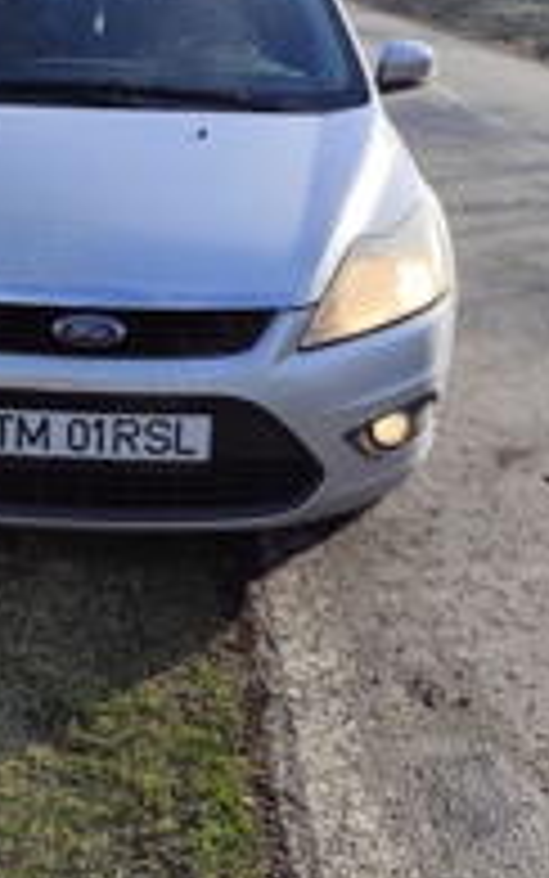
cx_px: 99
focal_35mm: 50
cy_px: 401
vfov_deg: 40.3
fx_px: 1196
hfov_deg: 25.3
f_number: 1.65
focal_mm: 6.19
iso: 50
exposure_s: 1/1600
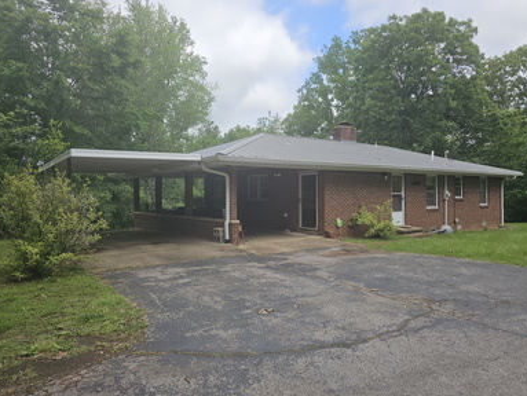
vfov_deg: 56.9
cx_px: 268
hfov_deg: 71.5
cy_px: 195
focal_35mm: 24
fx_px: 366
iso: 10
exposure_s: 1/535
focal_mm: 6.3
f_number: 1.7
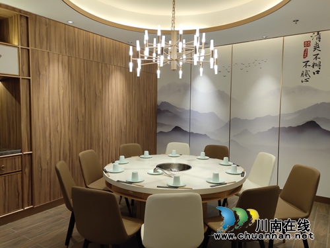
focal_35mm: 29
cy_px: 124
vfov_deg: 48.2
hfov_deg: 61.7
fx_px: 276
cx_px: 165
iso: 217
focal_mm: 4.27
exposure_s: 1/100
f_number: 1.8
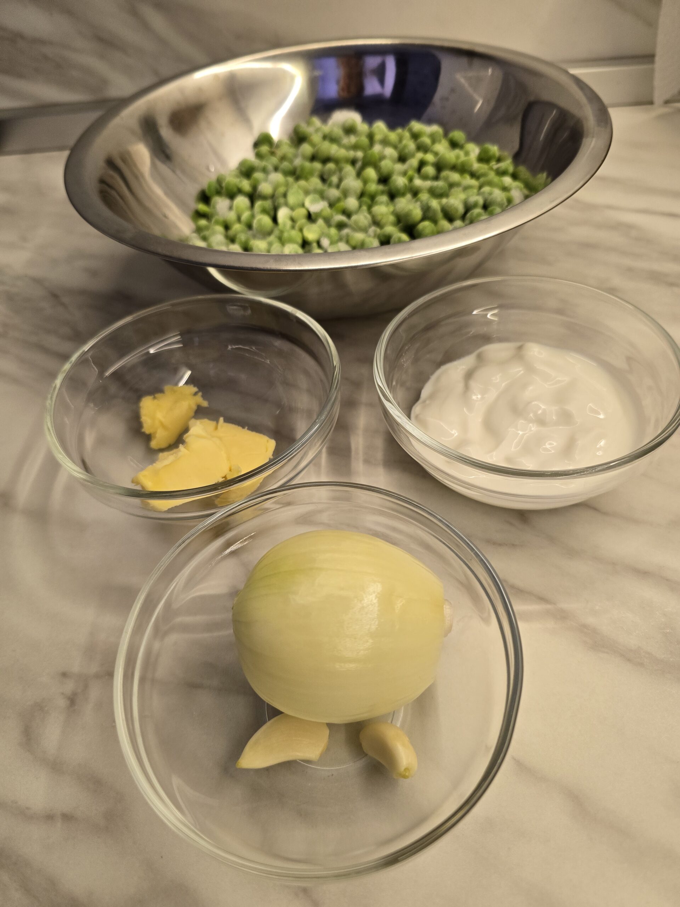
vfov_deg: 73.9
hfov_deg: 58.9
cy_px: 454
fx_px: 602
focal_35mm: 23
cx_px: 340
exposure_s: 1/180
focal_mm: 6.3
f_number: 1.7
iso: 200
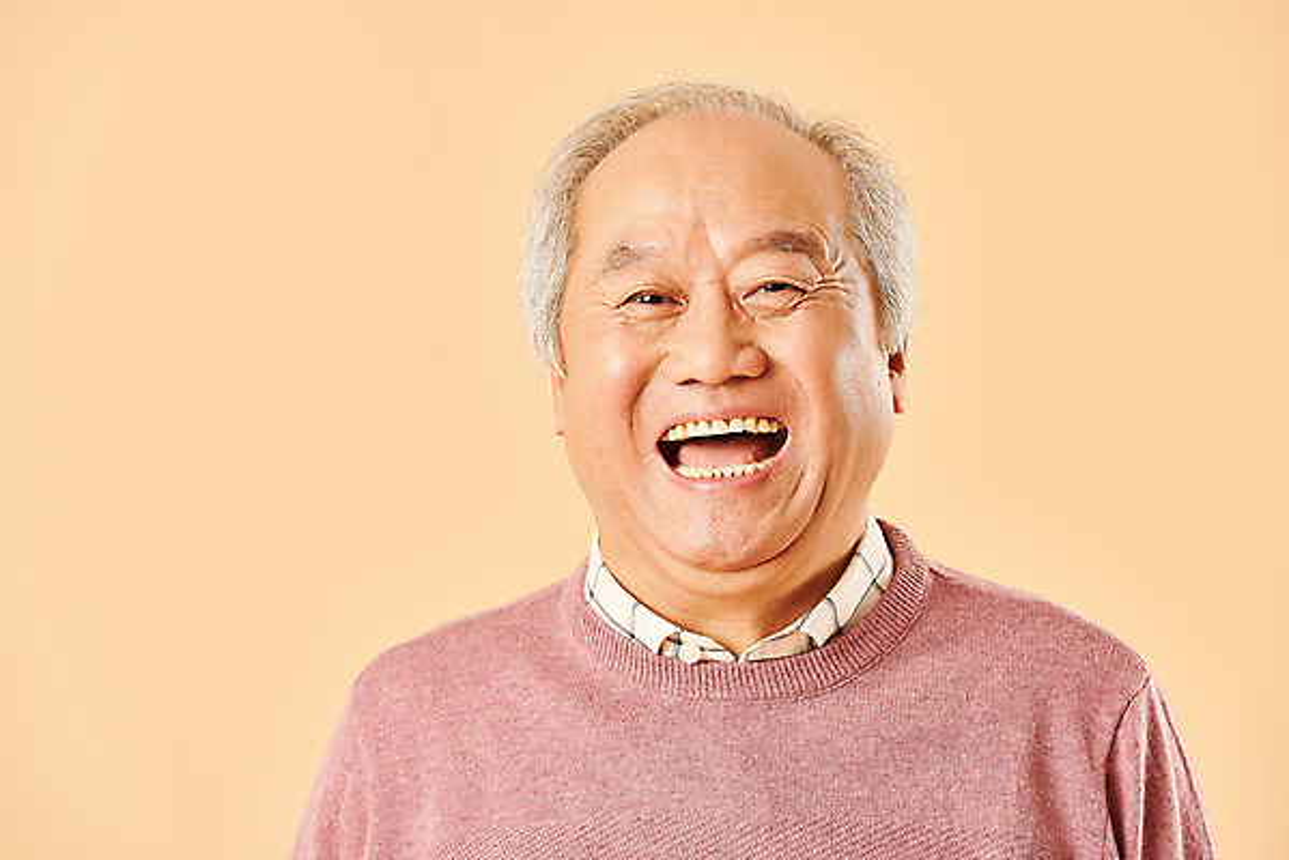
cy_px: 430
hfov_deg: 11.4
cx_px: 644
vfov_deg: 7.6
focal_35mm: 180
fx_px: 6448
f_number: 8
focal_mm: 180
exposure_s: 1/125
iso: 100
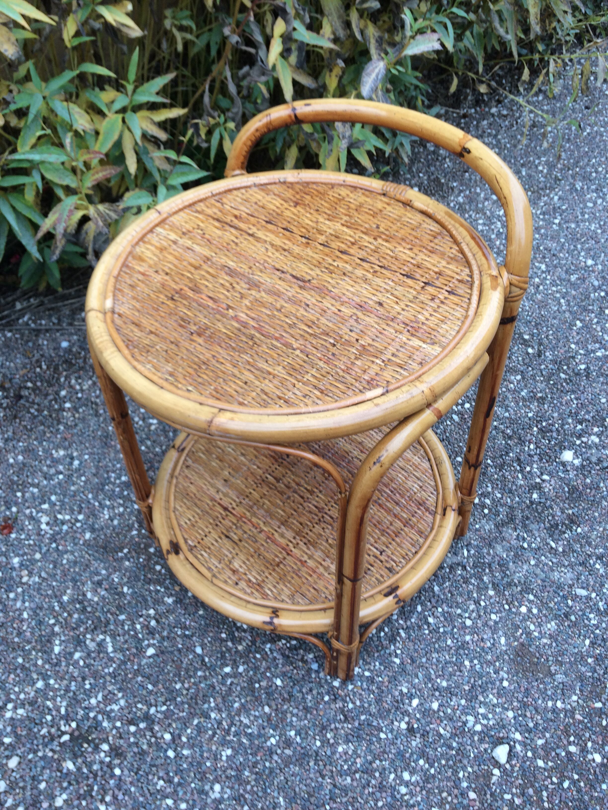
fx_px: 679
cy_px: 405
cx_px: 304
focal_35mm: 29
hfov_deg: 48.2
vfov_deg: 61.7
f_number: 2.2
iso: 40
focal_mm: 4.15
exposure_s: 1/100
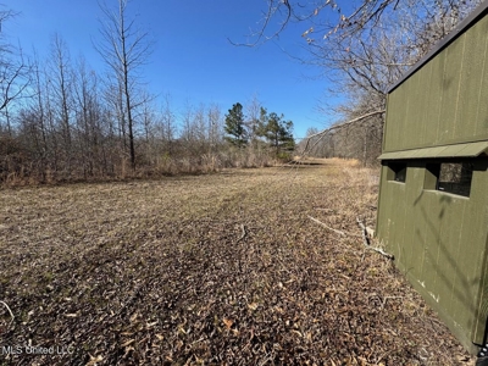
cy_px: 183
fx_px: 197
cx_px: 244
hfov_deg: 102.1
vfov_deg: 85.7
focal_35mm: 14
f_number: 2.2
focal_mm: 2.22
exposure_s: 1/1420
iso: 50
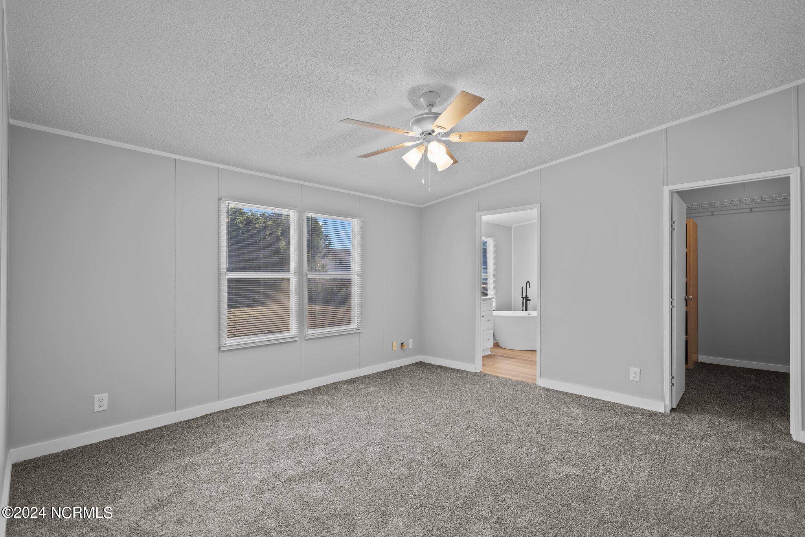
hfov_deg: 96.7
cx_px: 402
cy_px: 268
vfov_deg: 73.7
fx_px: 358
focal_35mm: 16
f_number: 4
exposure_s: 1/10
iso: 250
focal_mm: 16
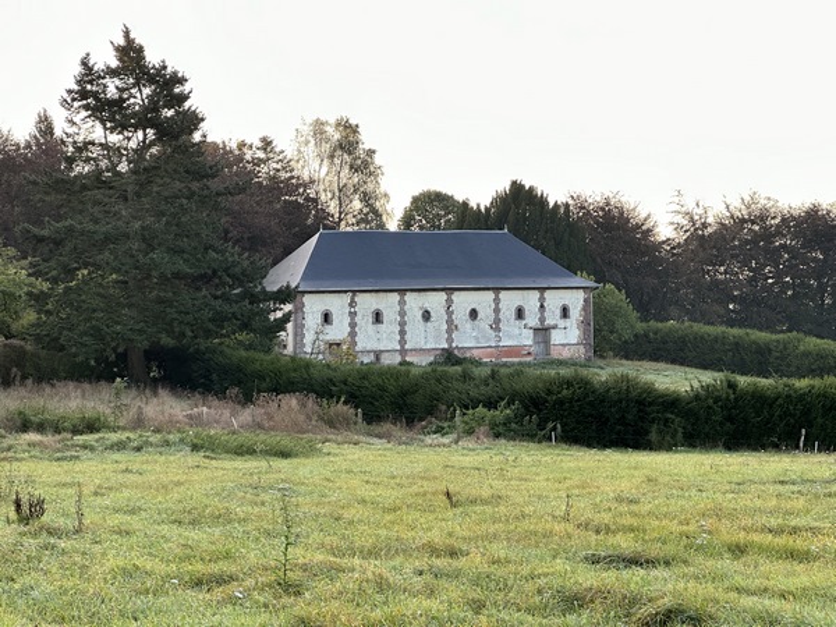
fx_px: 1860
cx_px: 418
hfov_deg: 25.3
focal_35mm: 77
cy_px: 314
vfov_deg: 19.1
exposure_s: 1/99
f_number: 2.8
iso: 80
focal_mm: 9
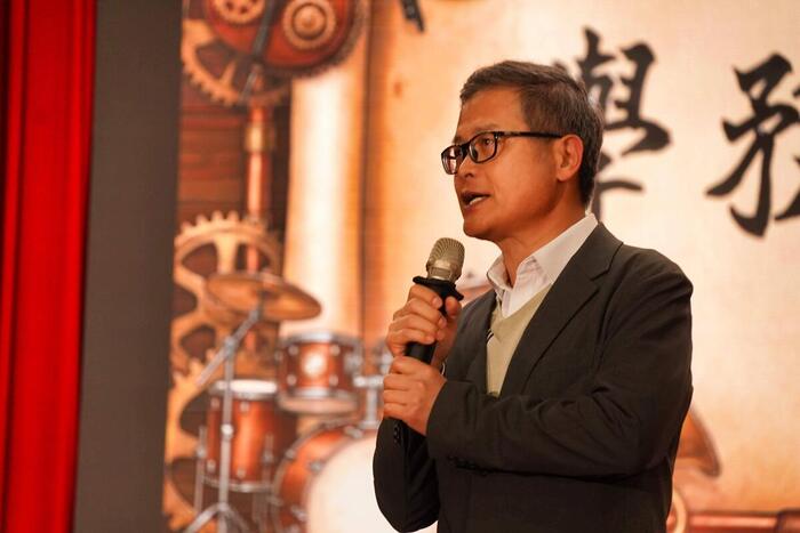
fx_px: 4490
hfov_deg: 10.2
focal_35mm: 202
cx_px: 400
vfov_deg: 6.8
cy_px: 266
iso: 1000
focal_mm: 135
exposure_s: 1/100
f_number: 5.6
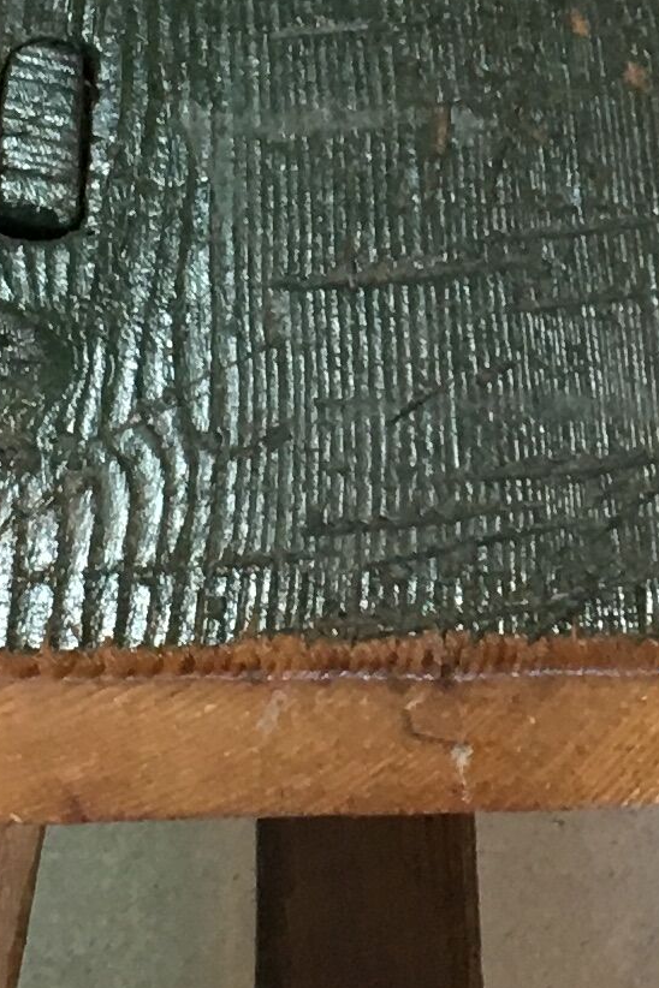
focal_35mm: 148
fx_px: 4064
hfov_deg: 9.2
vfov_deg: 13.8
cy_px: 138
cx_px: 570
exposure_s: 1/33
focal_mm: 4.15
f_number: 2.2
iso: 100
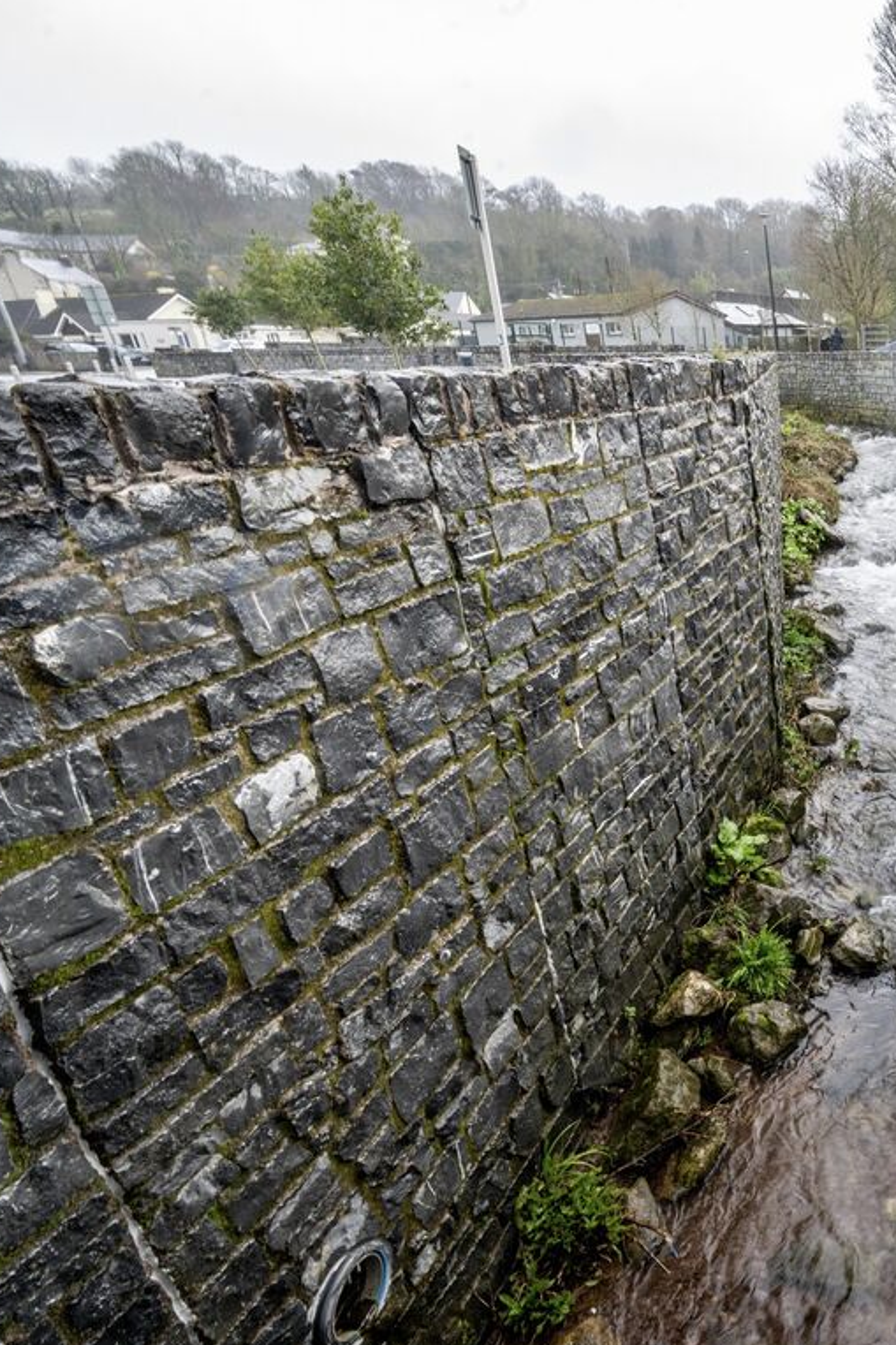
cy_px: 665
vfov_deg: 78.6
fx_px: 822
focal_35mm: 22
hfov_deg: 44.4
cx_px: 973
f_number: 14
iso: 160
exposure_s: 1/20
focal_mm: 14
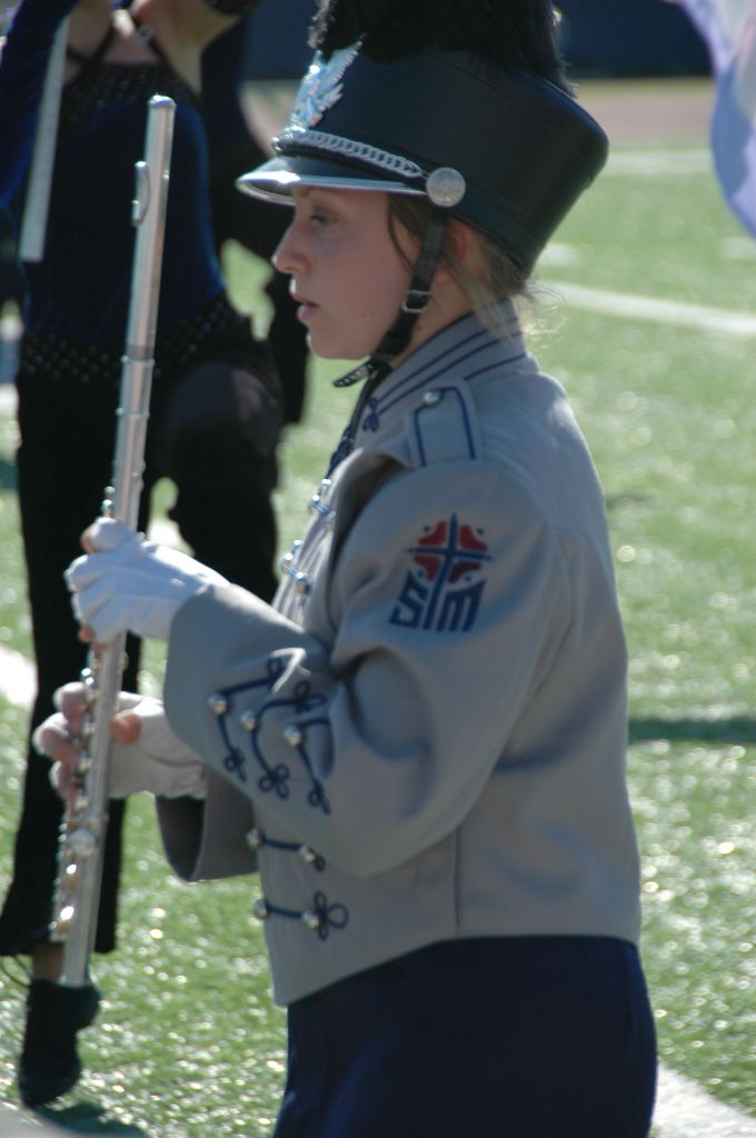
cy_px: 569
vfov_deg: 6.9
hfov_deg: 4.6
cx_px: 378
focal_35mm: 300
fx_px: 9475
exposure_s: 1/640
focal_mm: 200
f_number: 6.3
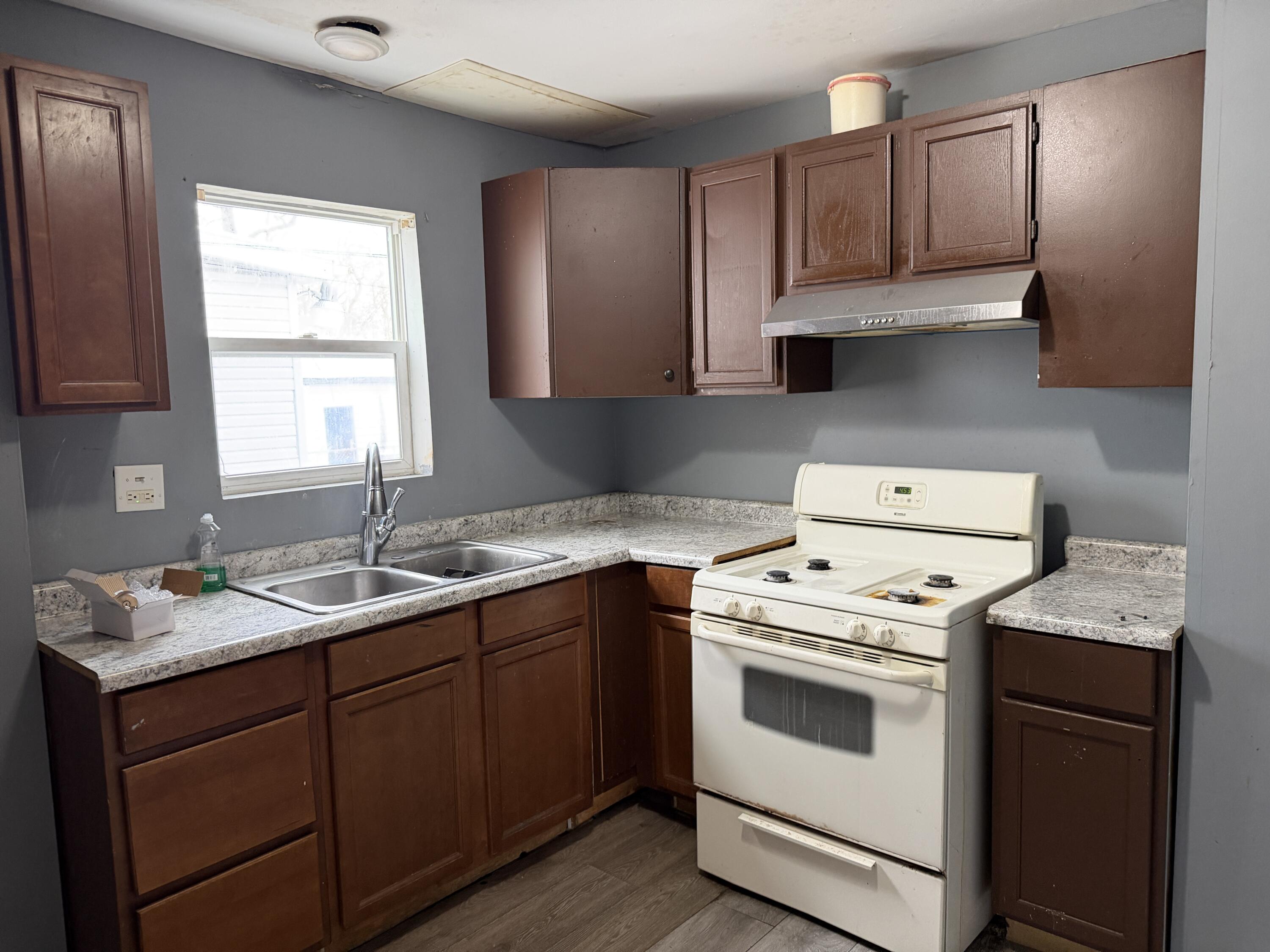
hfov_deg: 71.6
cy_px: 476
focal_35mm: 24
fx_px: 881
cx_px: 635
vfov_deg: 56.8
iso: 400
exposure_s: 1/60
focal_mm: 6.76
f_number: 1.78
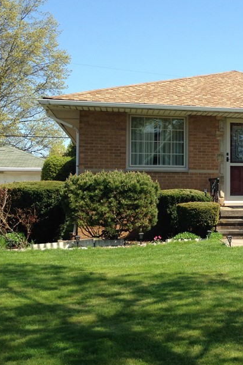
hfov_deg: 22.1
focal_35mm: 57
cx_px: 286
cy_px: 173
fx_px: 577
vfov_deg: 35.1
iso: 50
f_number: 2.4
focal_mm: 4.12
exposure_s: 1/847
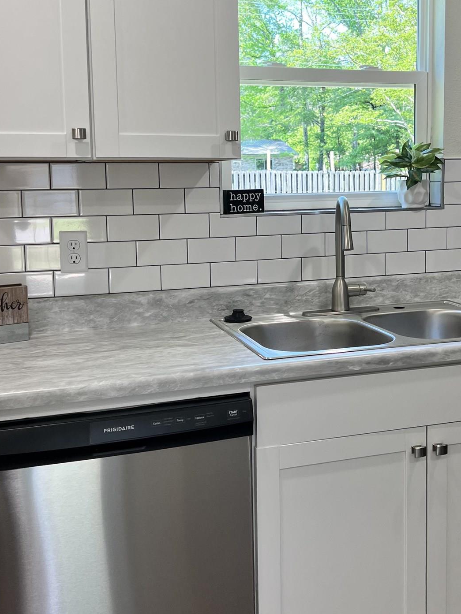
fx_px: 763
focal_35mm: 43
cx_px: 290
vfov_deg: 43.7
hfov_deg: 33.4
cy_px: 252
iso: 50
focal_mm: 5.7
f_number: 1.5
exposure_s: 1/120
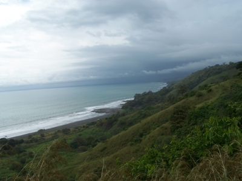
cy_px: 90
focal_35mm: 38
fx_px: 266
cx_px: 121
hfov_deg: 49.0
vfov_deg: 37.7
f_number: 5.6
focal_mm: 6.3
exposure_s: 1/750
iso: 80
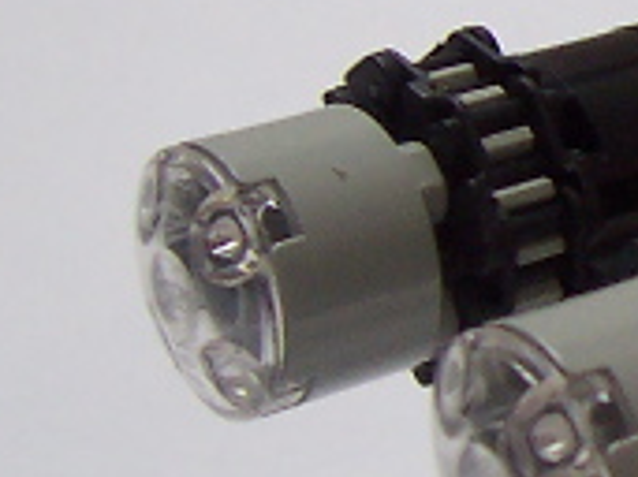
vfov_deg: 8.5
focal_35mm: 173
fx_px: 3186
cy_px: 22
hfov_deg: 10.4
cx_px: 1317
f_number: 2.8
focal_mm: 5.6
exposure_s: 1/30
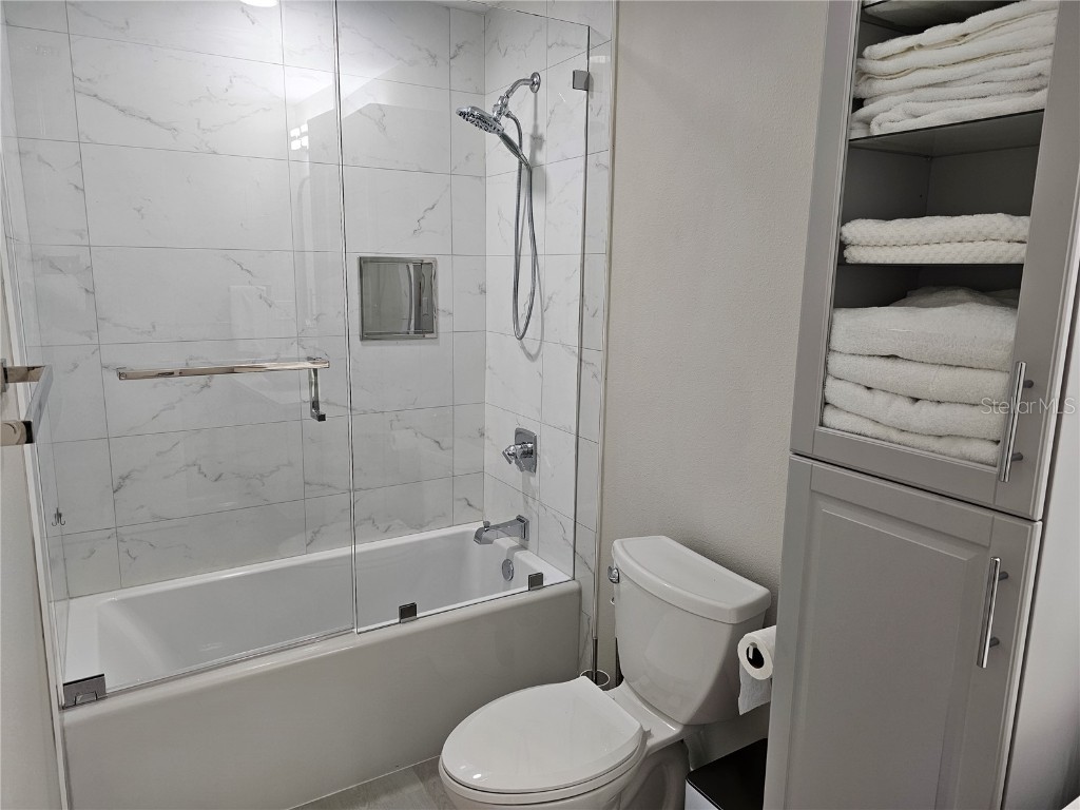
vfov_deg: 58.9
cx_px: 540
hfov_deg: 73.9
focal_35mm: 23
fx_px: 718
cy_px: 405
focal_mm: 6.3
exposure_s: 1/120
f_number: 1.7
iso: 160
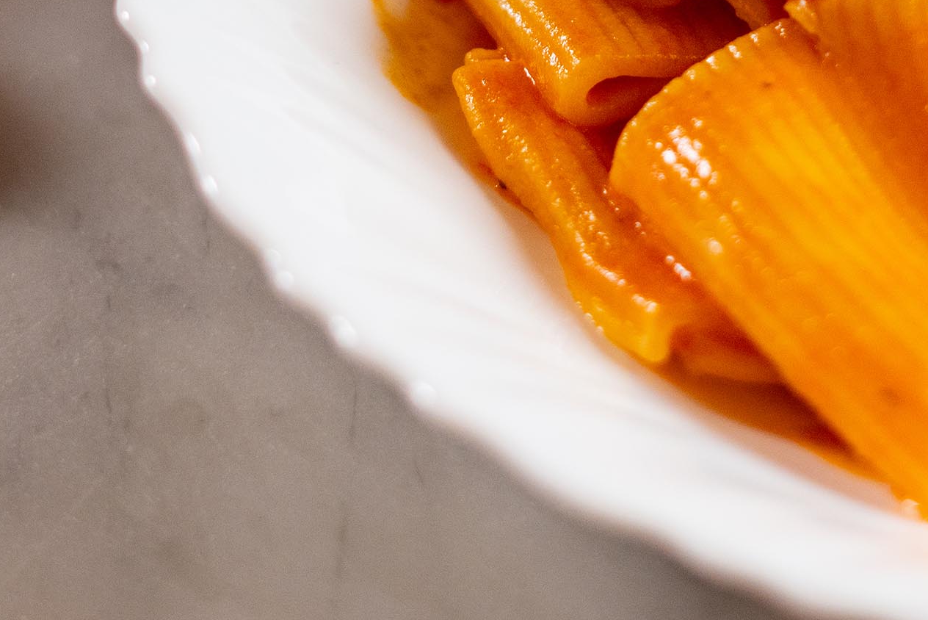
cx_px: 588
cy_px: -167
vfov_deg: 6.3
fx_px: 5622
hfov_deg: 9.4
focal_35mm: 218
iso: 800
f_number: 5.6
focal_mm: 65
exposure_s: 1/100
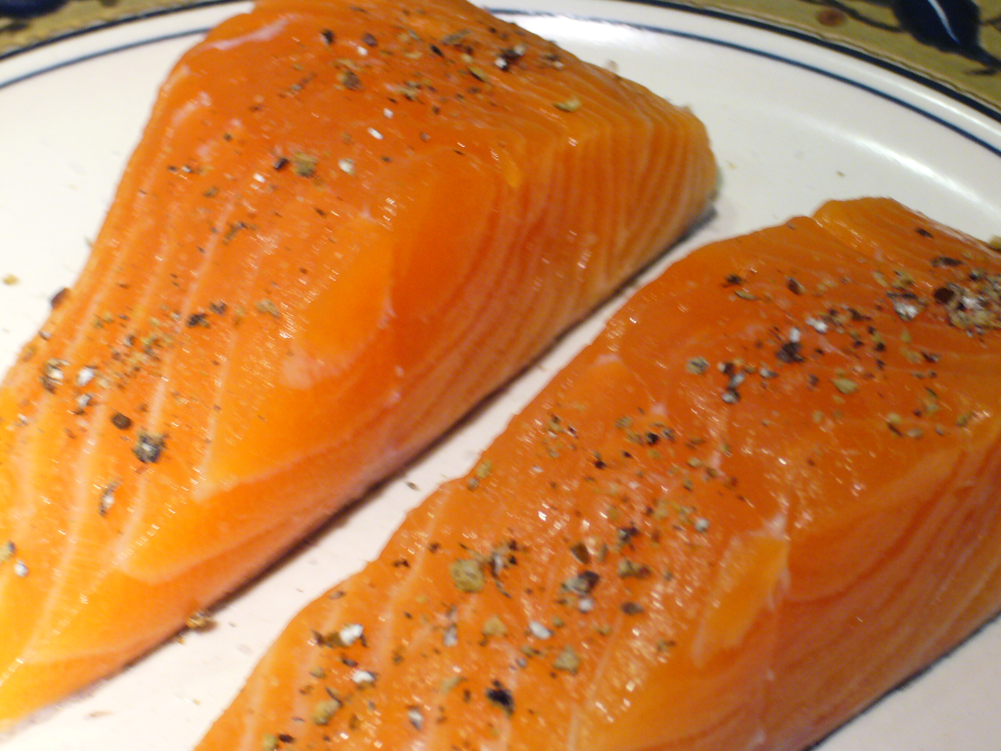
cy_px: 376
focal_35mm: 97
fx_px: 2805
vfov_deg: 15.2
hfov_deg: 20.2
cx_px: 500
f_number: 4.8
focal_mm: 16.1
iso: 200
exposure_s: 1/13
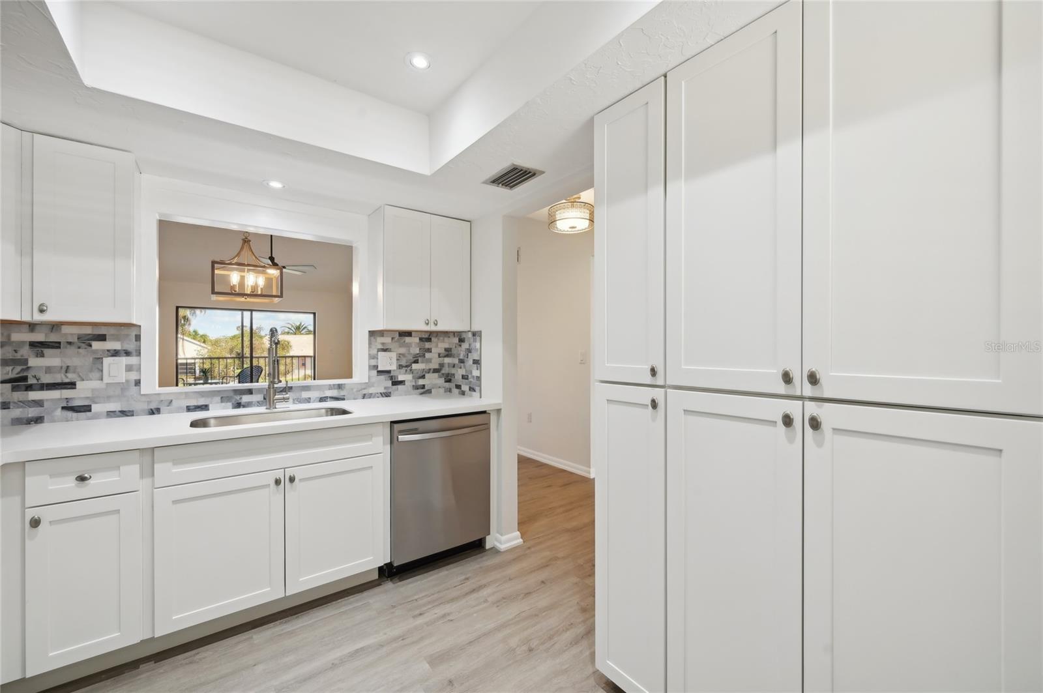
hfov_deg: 104.3
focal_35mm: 14
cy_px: 346
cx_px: 522
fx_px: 405
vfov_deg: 81.1
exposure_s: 1/40
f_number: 8
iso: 400
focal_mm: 14
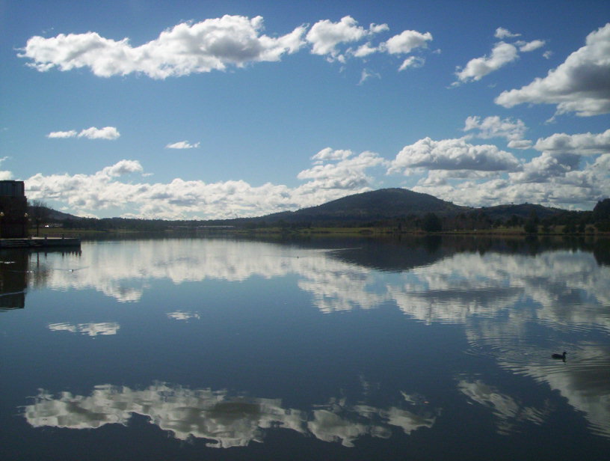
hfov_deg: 48.9
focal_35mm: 38
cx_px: 305
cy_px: 230
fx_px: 671
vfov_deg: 37.9
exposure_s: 1/2000
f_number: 4.5
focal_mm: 4.99
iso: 100
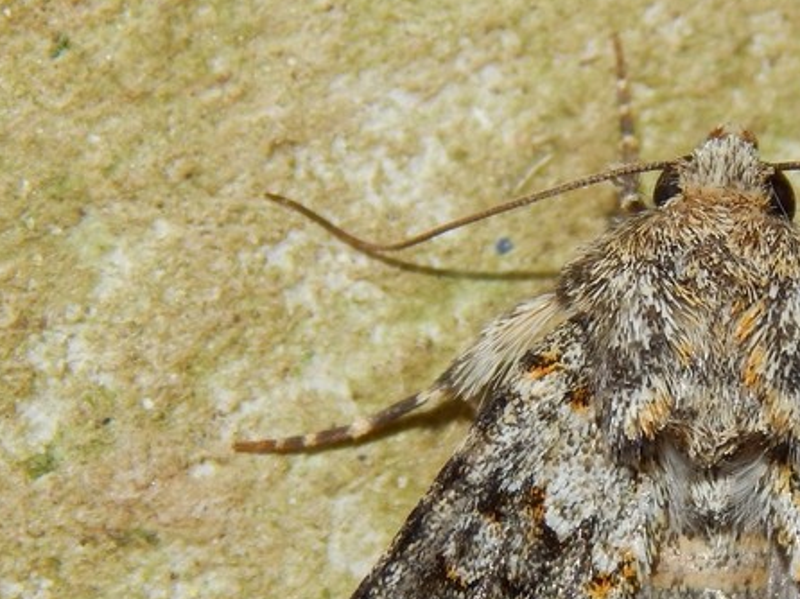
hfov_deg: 8.3
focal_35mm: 237
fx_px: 5474
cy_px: 525
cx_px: 703
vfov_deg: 6.3
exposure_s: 1/40
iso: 125
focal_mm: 23.4
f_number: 9.6
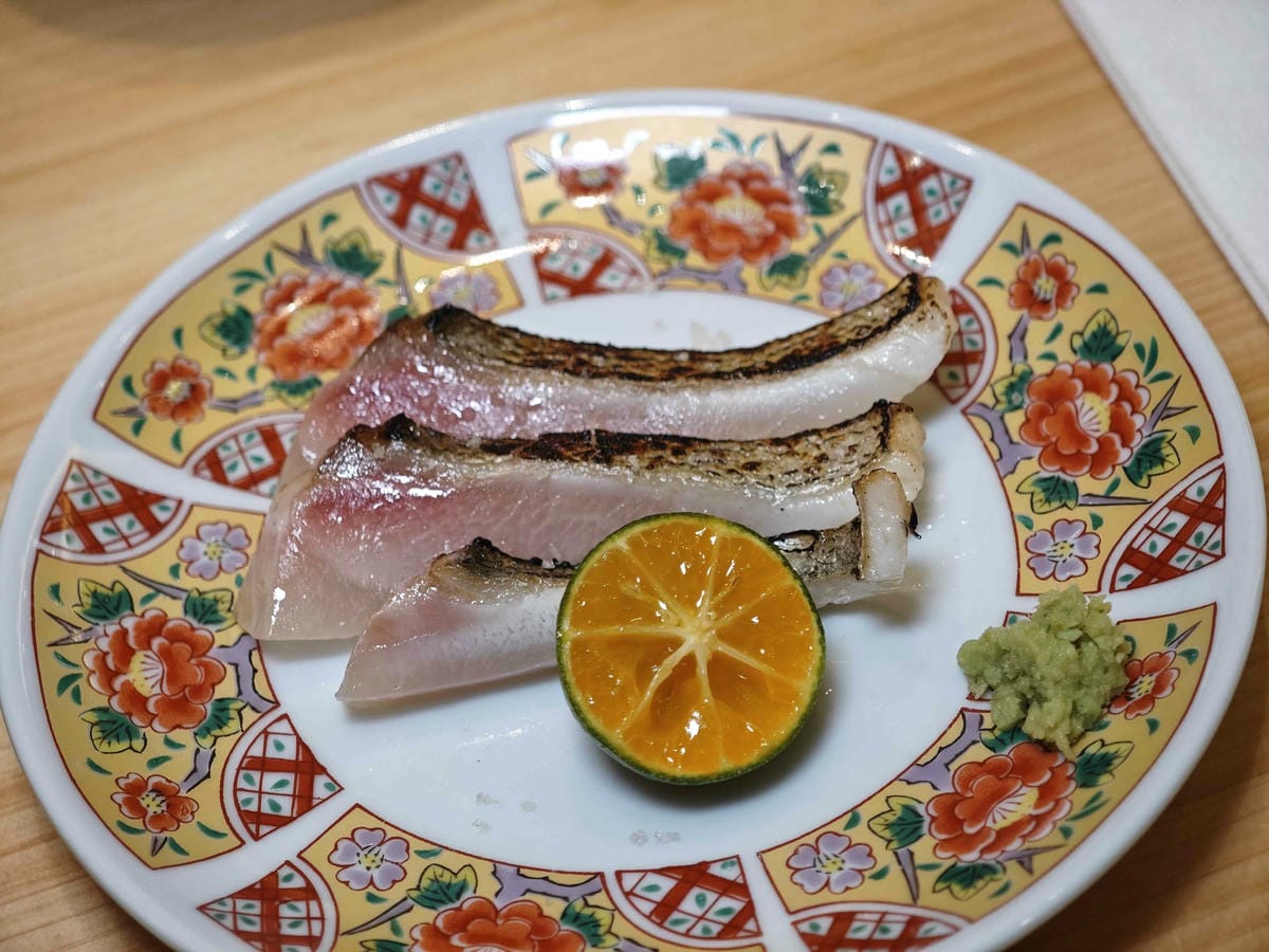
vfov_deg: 19.6
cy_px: 476
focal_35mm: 75
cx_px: 634
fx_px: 2749
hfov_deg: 26.0
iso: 100
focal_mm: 12.28
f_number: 1.8
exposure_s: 1/120
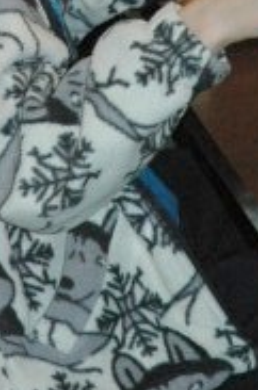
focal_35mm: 346
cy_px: -51
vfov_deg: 5.9
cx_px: 134
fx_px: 3741
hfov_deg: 4.0
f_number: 5
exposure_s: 1/60
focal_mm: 70
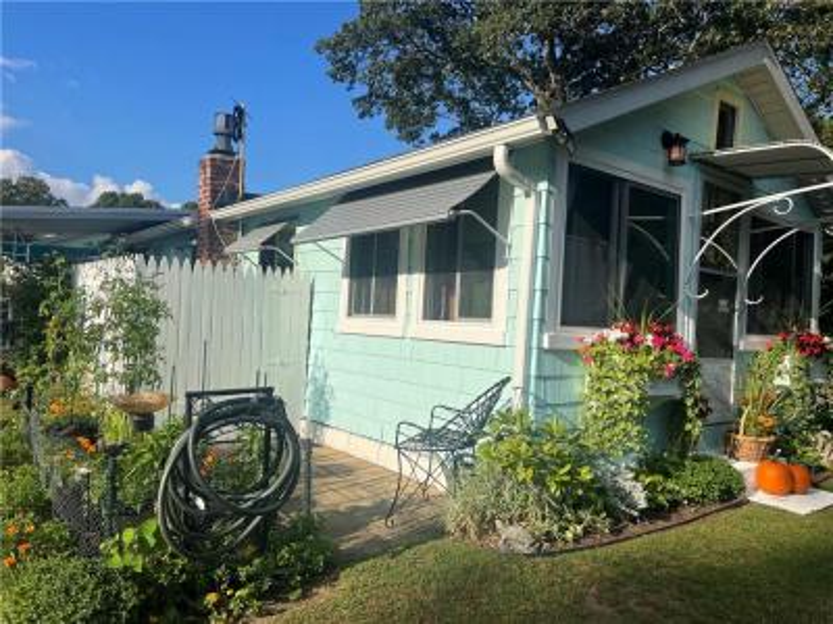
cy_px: 312
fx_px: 626
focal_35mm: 26
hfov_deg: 67.3
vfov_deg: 53.1
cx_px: 416
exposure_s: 1/5882
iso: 50
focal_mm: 5.7
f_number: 1.5
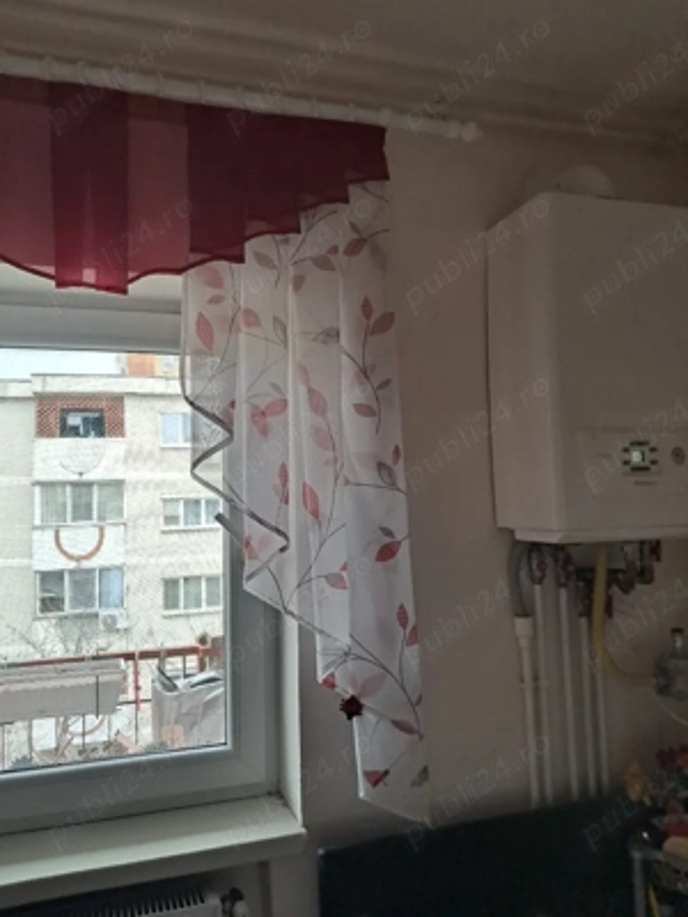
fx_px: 716
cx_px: 344
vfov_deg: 65.3
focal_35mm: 27
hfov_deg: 51.4
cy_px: 458
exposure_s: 1/60.2
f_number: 1.8
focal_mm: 4
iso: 80
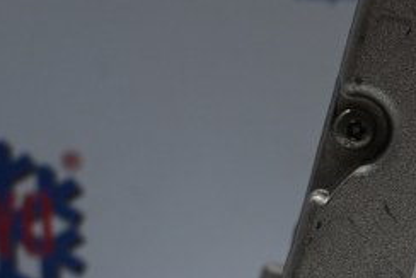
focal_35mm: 120
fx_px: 1393
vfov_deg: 11.4
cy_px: 202
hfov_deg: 16.5
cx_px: 457
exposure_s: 1/125
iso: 560
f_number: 4.2
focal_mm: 24.5
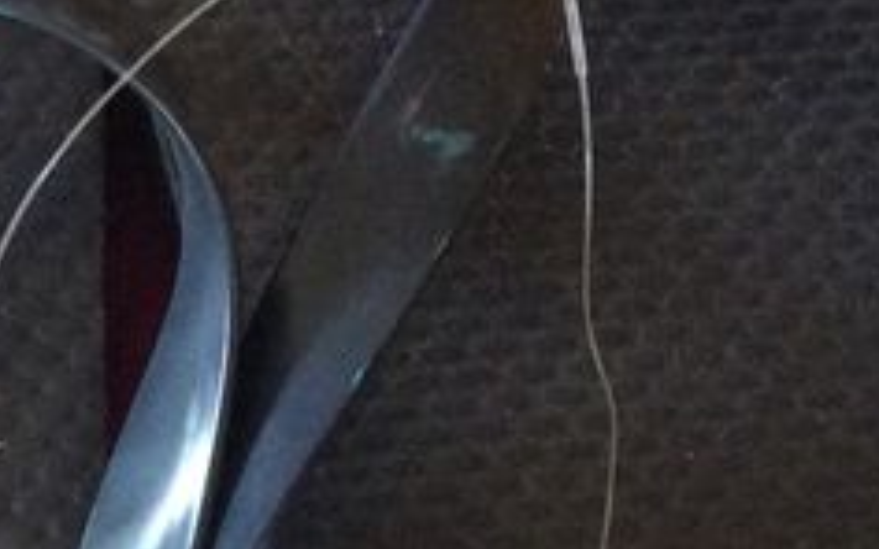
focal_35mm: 143
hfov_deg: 14.5
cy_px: 606
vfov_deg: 9.1
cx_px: 85
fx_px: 3425
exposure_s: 1/25
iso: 200
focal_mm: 3.3
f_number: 2.4
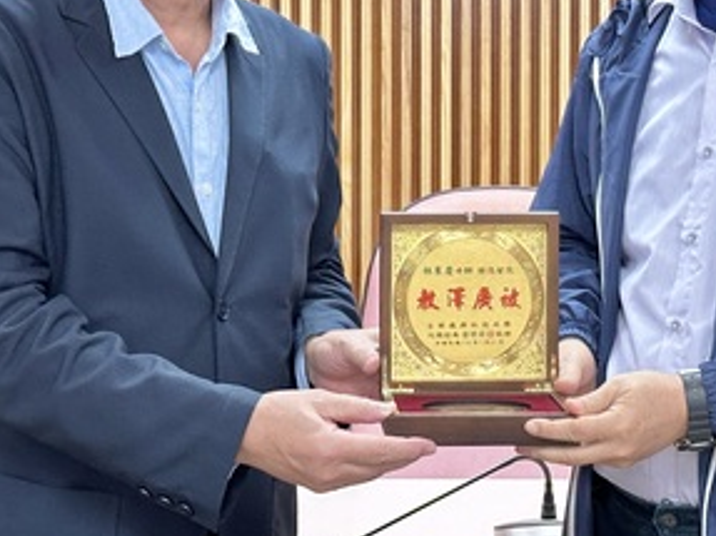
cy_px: 71
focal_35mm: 117
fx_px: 2419
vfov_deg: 12.6
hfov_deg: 16.8
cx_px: 509
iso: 200
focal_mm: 6.86
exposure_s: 1/60
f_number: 1.78
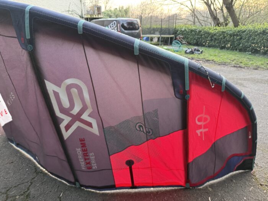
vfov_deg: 56.8
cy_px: 100
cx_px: 134
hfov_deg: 71.6
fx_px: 186
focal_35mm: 24
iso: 400
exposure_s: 1/60
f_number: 1.78
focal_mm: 6.76
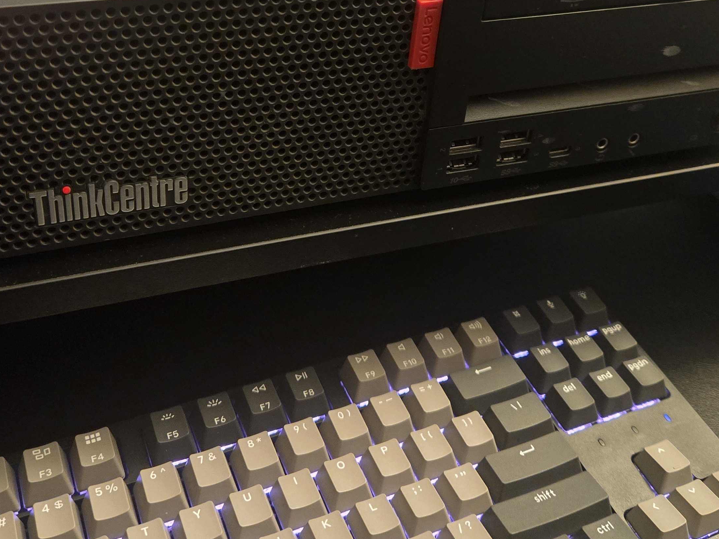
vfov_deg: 33.2
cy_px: 94
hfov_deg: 44.8
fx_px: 872
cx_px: 333
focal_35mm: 42
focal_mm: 5.4
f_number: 1.8
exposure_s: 1/60
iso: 1250
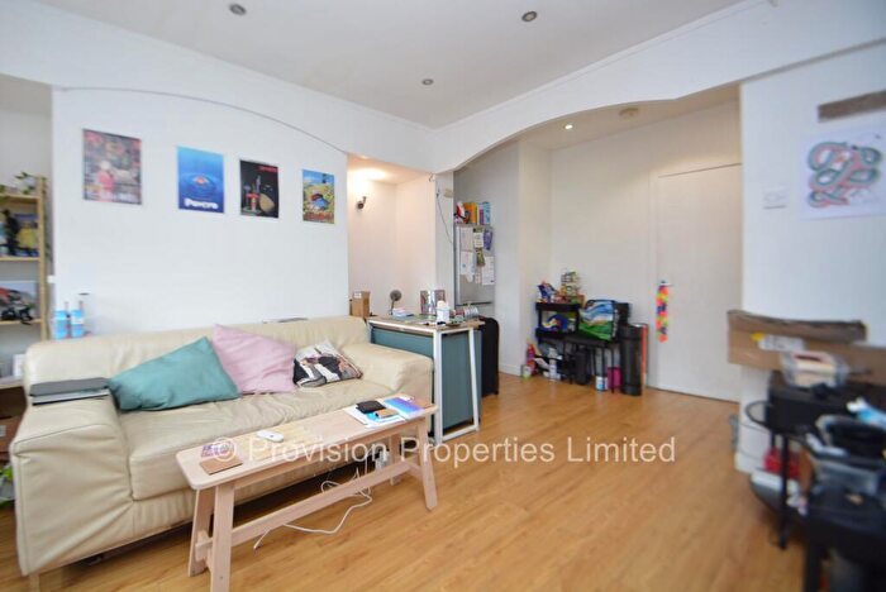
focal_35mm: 15
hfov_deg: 100.3
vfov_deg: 77.4
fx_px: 369
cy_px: 296
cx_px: 443
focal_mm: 10
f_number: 4
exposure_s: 1/60
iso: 720
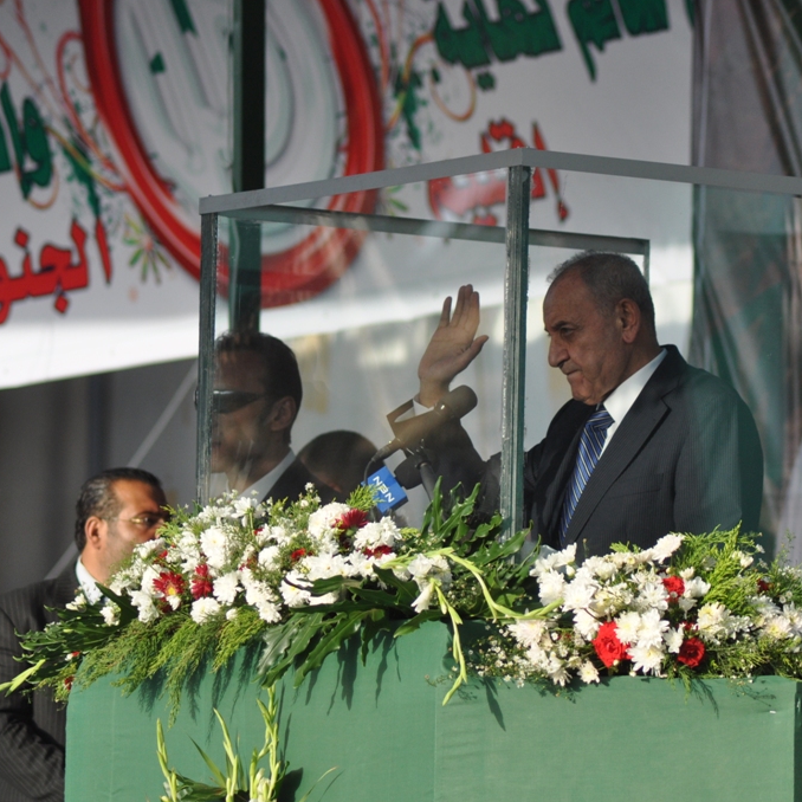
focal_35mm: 260
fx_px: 6806
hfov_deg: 6.7
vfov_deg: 6.7
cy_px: 401
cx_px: 512
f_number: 4.5
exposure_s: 1/1250
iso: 500
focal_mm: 135
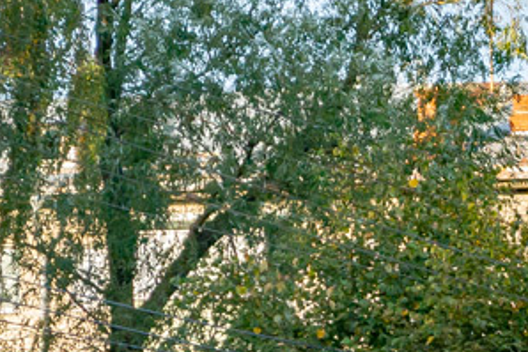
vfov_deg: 4.1
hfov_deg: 6.2
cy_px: 547
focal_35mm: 332
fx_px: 4872
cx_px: 661
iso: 800
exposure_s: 1/640
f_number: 5.6
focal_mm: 55
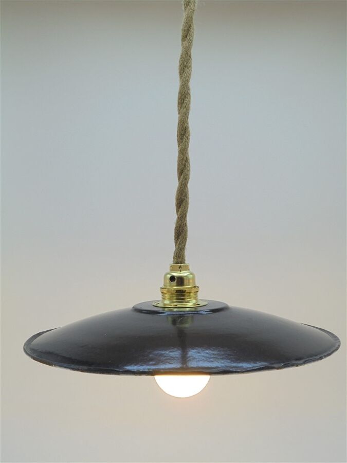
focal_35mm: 49
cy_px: 232
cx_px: 174
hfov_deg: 29.7
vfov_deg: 38.9
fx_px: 655
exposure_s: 1/60
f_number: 4.8
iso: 100
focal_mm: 8.9
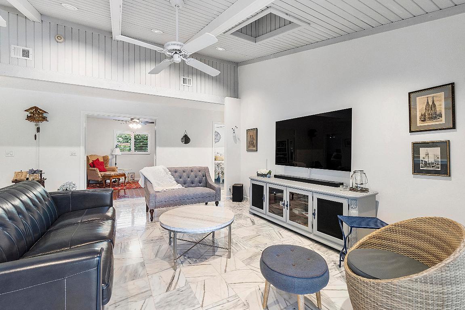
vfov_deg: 77.4
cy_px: 155
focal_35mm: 15
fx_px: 194
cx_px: 232
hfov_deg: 100.4
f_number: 9
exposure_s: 1/6
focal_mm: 10
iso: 250
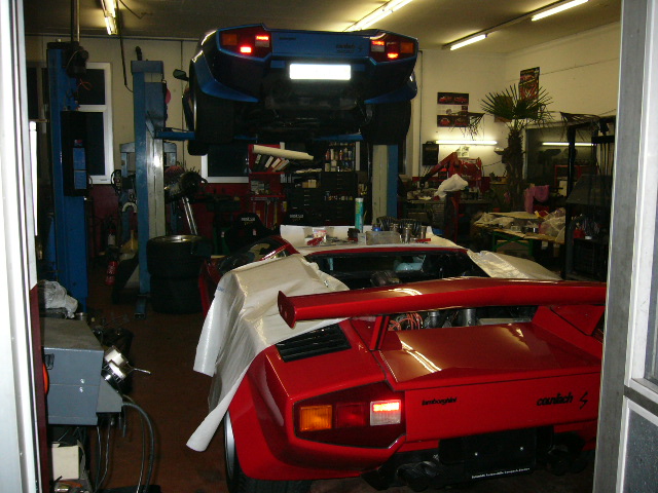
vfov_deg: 40.7
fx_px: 665
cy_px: 246
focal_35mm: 35
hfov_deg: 52.6
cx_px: 329
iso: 200
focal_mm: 5.8
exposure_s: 1/60
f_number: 2.8
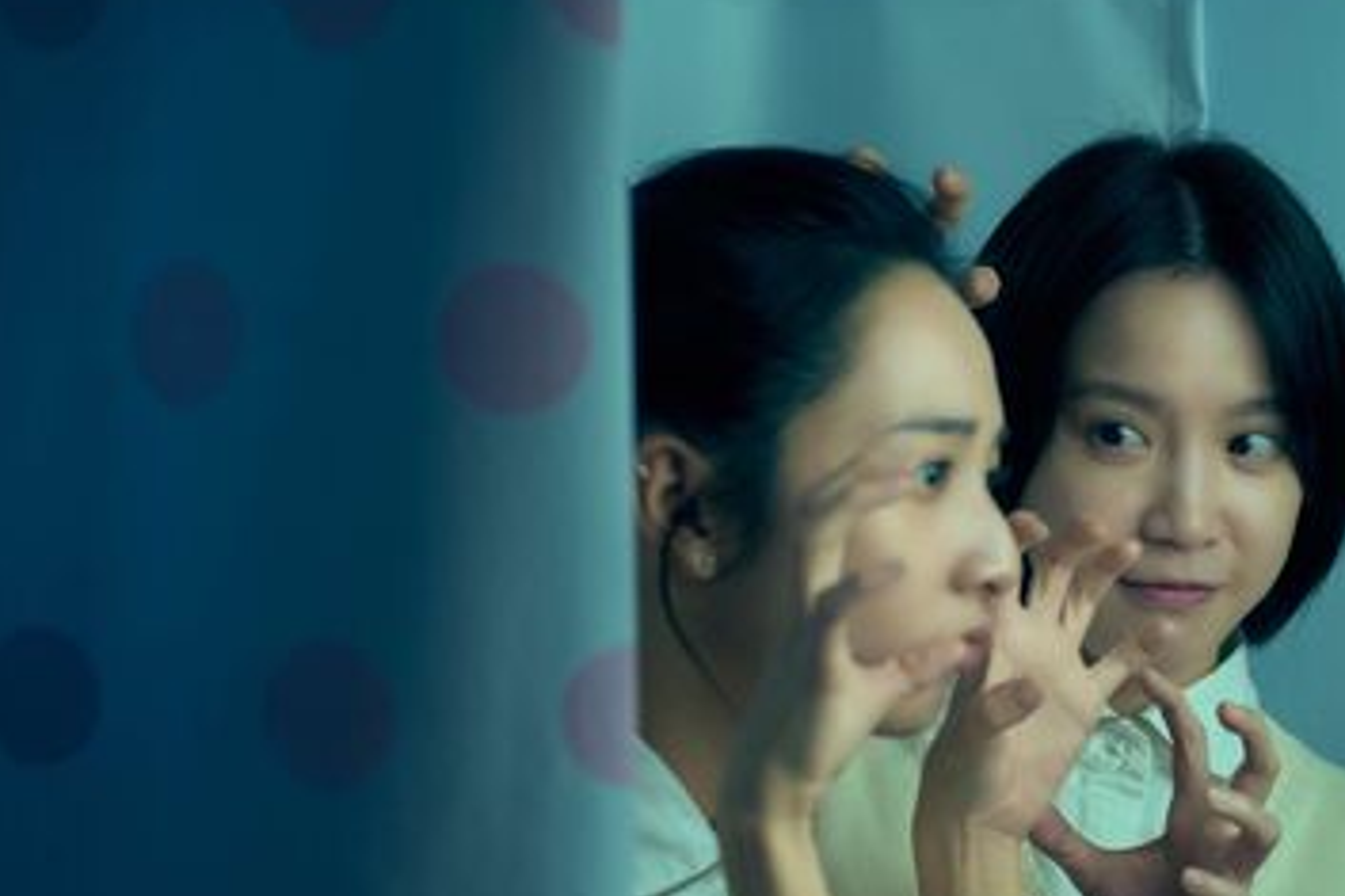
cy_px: 709
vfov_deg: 8.6
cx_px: 884
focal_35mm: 160
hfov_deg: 12.8
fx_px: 5975
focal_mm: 94
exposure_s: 1/250
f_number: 2.8
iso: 250
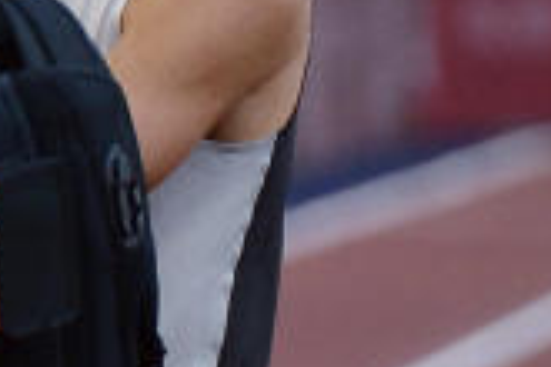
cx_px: -1359
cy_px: 540
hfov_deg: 1.4
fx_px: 22207
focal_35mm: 1451
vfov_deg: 0.9
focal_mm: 200
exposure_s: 1/800
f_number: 3.5
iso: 500
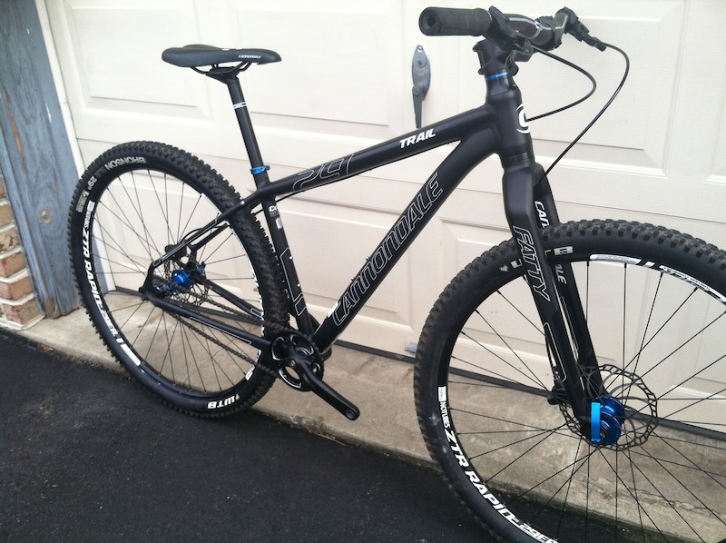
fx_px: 733
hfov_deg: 52.7
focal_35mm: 35
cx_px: 363
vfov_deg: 40.6
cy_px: 272
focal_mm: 3.85
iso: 80
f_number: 2.8
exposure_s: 1/224
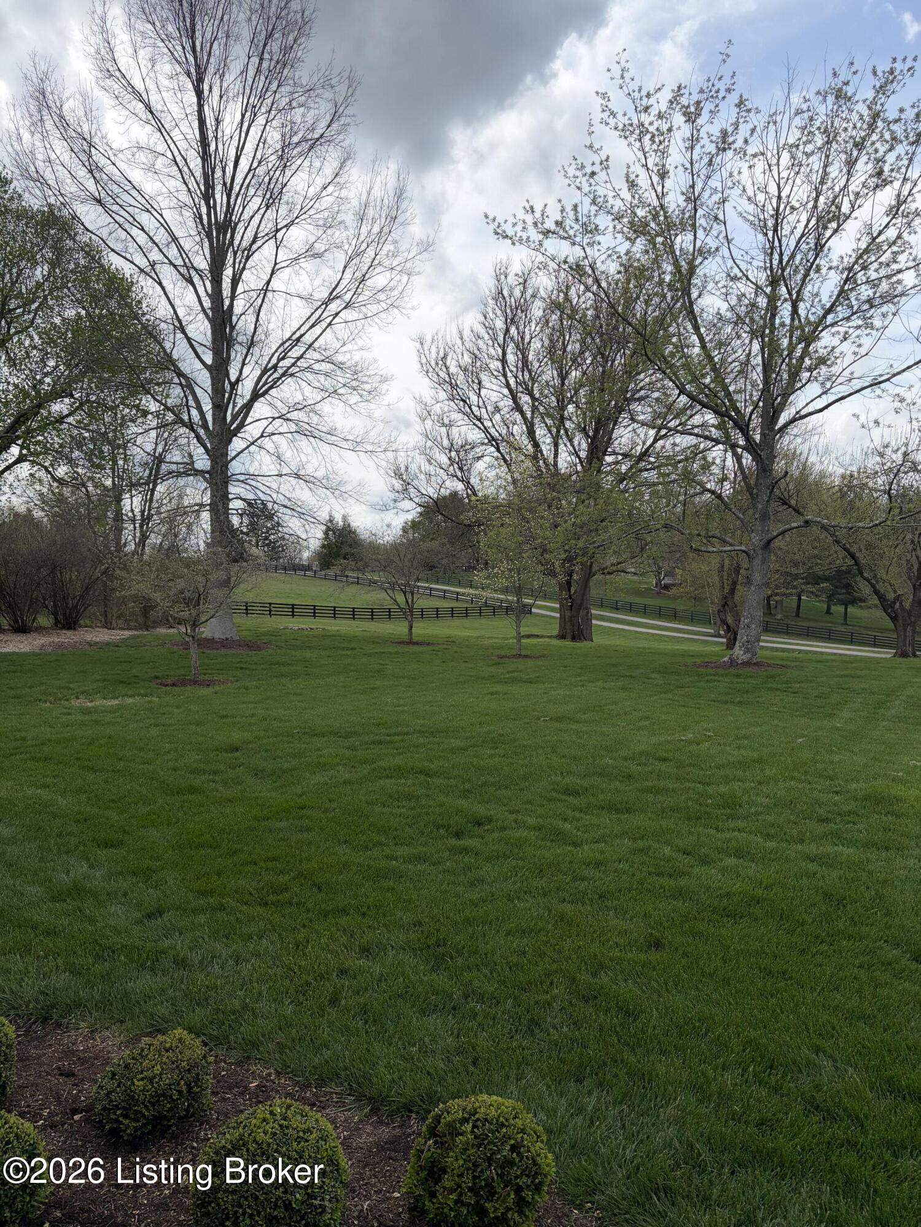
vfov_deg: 67.3
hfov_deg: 53.1
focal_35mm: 26
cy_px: 614
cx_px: 460
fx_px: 922
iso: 50
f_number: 1.6
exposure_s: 1/3831
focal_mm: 5.96
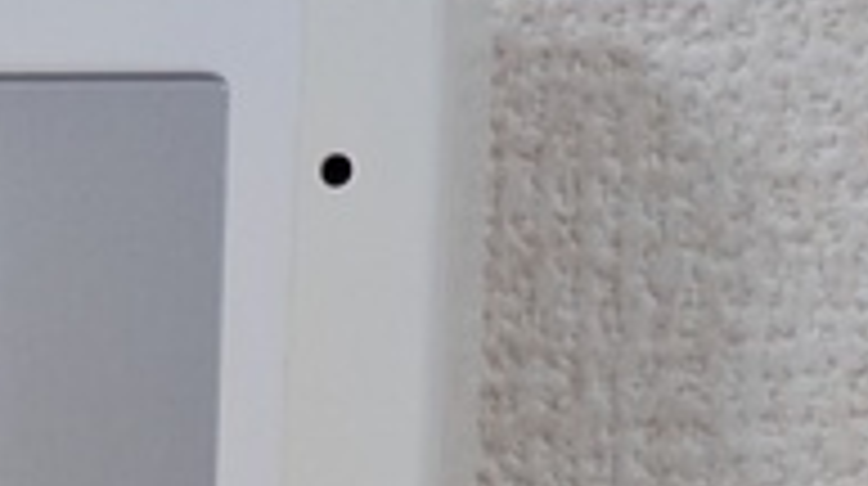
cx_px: -292
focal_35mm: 277
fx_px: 6367
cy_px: 1048
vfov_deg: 4.3
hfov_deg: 7.7
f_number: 1.89
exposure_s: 1/60
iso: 49
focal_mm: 5.43
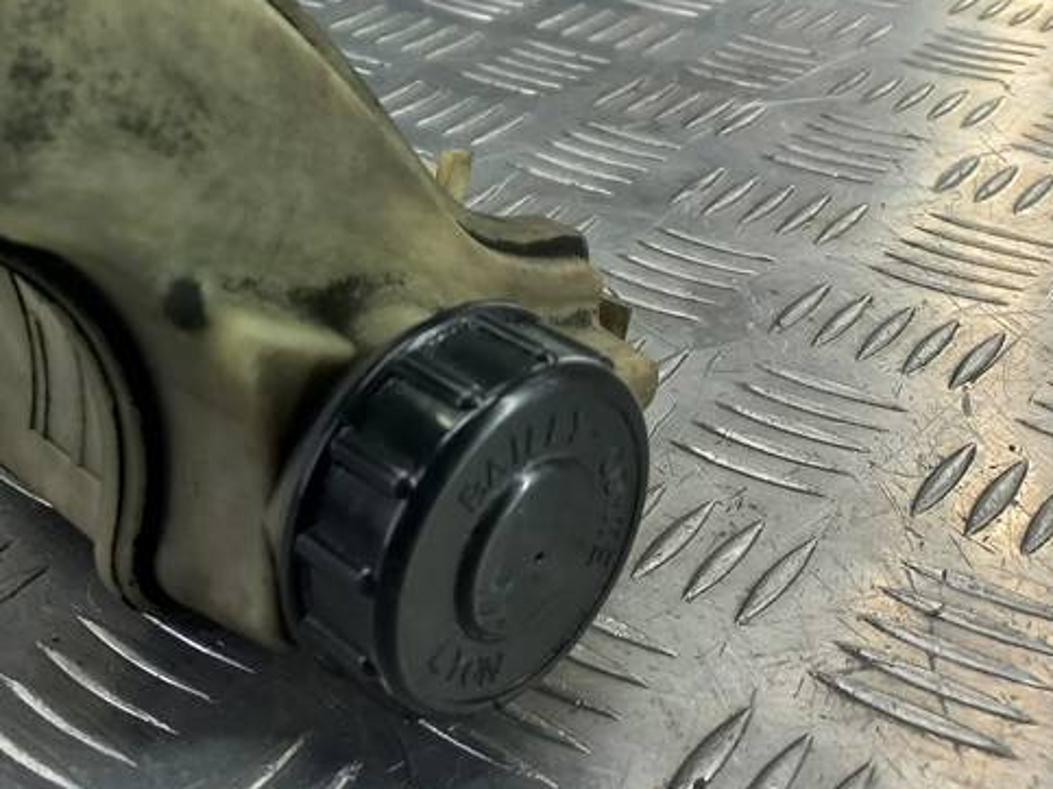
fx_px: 1612
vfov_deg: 27.2
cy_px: 220
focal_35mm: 53
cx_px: 140
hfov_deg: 34.5
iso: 50
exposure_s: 1/50
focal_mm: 4.6
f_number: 1.8
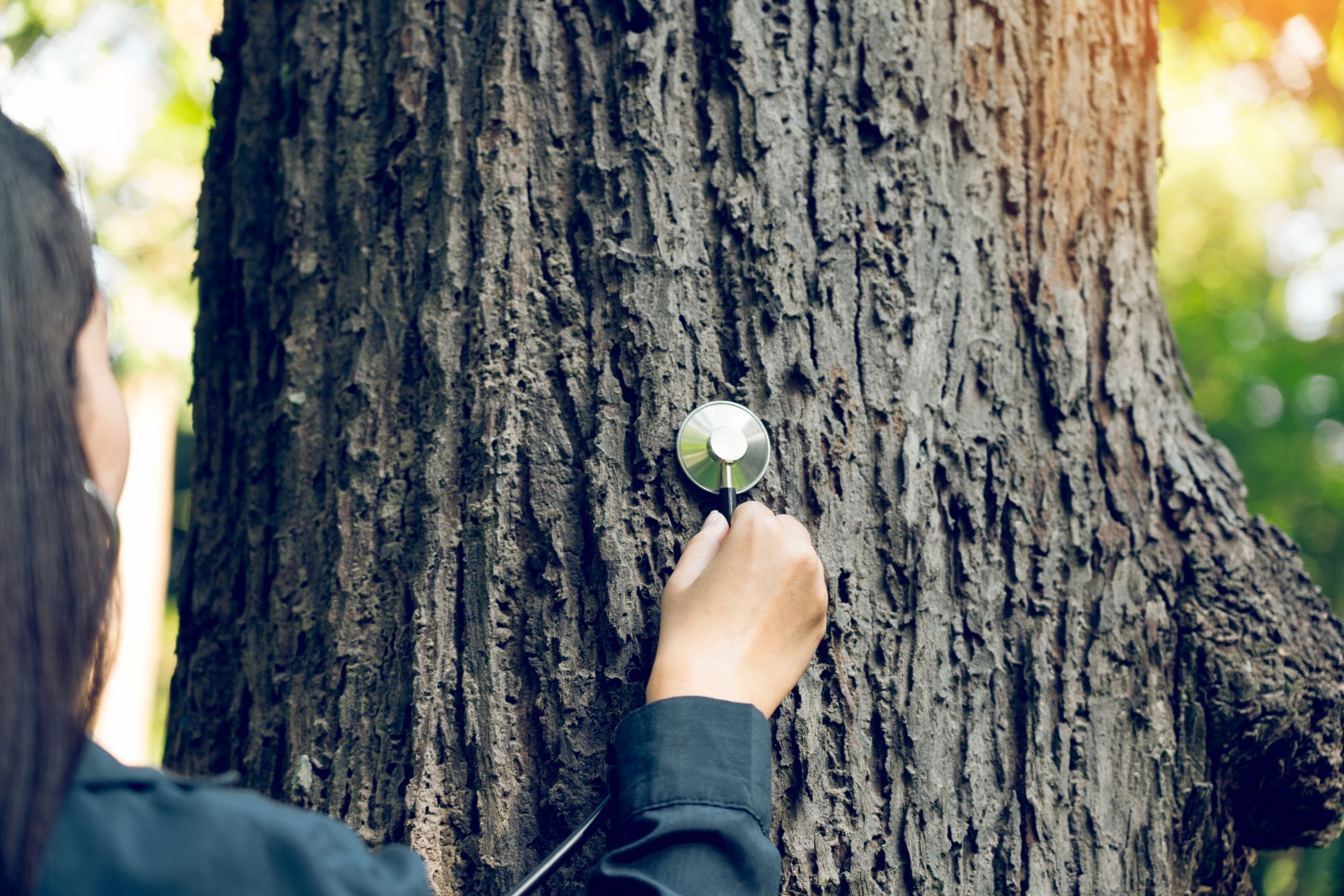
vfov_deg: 15.7
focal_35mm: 87
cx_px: 672
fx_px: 3248
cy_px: 448
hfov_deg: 23.4
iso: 400
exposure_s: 1/80
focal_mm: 87
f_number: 4
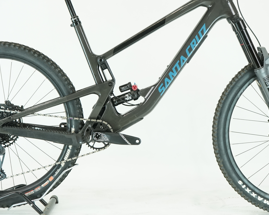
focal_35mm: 84
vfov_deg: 18.2
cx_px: 150
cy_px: 67
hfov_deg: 22.7
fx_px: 669
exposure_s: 1/200
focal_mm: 50
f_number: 5
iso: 1600
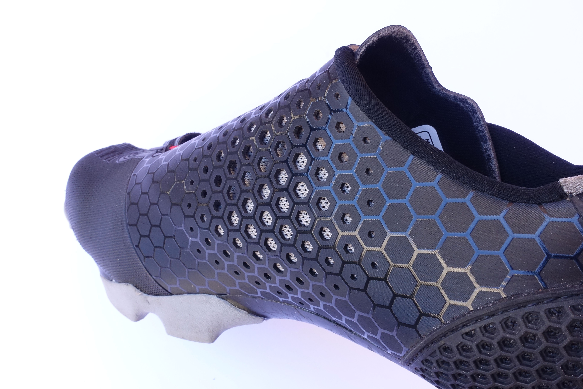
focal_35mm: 32
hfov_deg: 58.7
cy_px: 194
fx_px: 518
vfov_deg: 41.1
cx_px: 292
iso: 640
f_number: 11
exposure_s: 1/40
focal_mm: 11.69
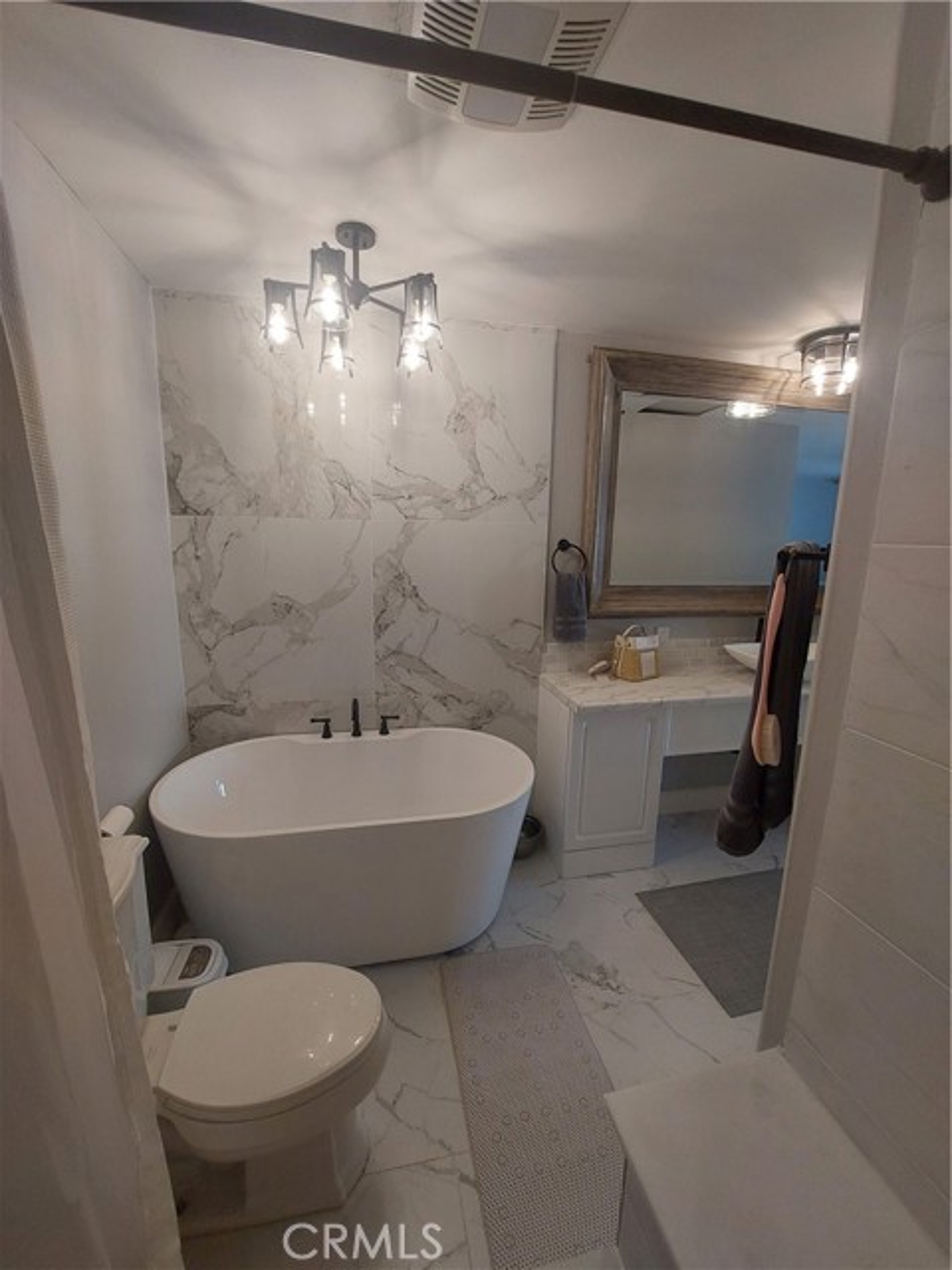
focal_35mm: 13
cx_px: 476
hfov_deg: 89.9
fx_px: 477
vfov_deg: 106.2
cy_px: 635
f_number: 2.2
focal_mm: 1.74
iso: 100
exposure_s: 1/60
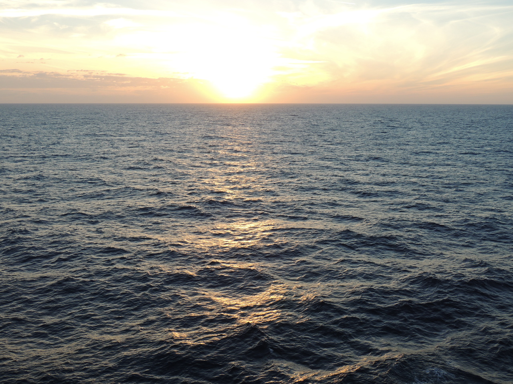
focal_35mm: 40
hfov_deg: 46.8
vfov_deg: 36.0
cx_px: 256
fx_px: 593
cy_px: 192
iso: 100
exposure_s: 1/250
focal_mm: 7.1
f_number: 3.3
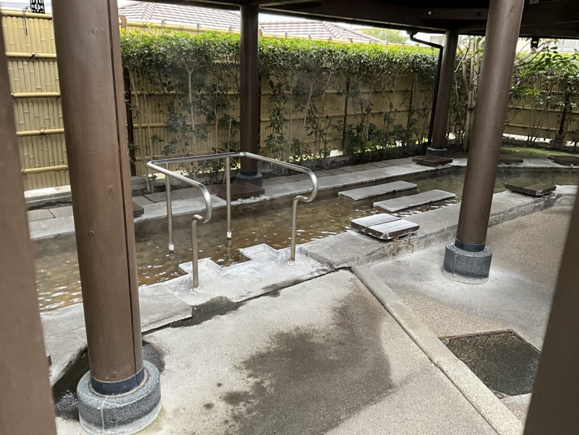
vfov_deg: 48.2
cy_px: 218
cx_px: 290
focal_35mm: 29
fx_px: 485
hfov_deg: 61.7
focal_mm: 3
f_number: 1.8
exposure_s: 1/60
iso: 80
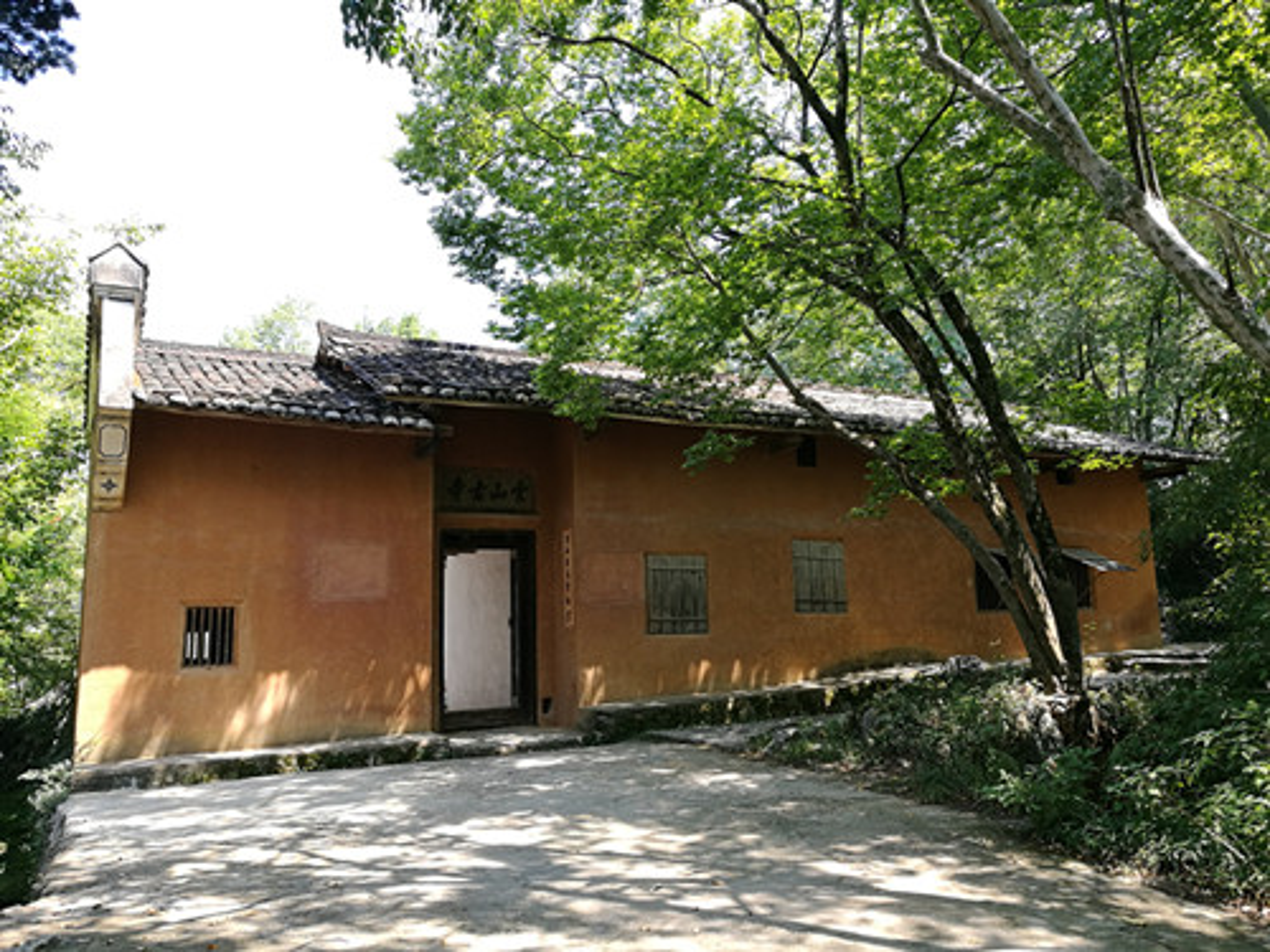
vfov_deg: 51.4
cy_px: 476
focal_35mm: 27
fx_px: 991
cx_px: 635
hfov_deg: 65.3
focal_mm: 4.5
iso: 50
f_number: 2.2
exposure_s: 1/130
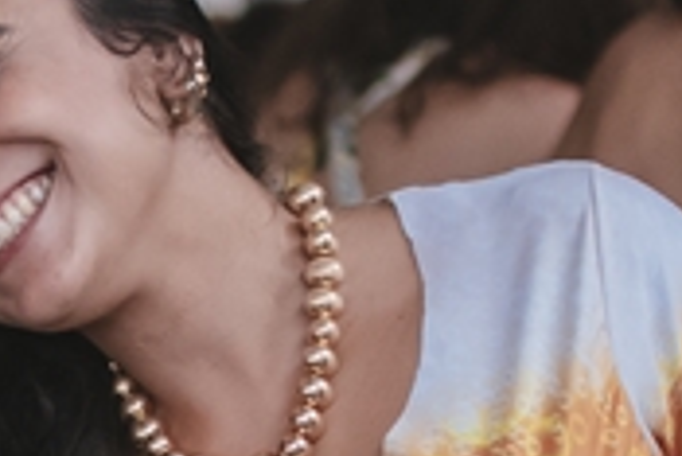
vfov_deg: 6.1
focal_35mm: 222
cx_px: -210
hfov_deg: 9.1
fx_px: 4211
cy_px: 633
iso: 2500
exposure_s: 1/1600
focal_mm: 35
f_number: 2
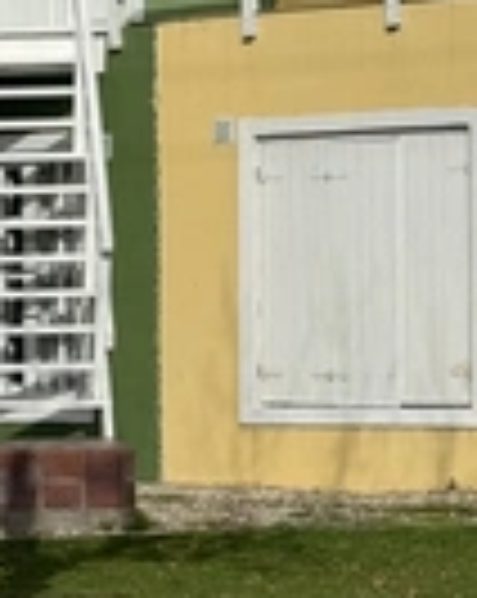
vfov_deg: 12.5
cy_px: 346
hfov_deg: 9.9
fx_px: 2742
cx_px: 148
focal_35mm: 155
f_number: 1.78
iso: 64
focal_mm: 6.76
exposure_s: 1/7937
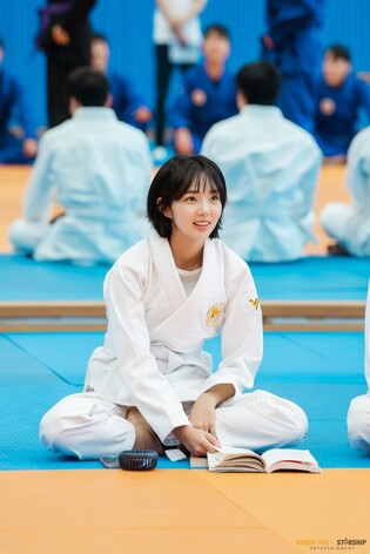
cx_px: 185
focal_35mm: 200
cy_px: 277
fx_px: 3081
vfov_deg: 10.3
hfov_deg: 6.9
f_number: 4
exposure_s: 1/40
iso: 125
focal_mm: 200
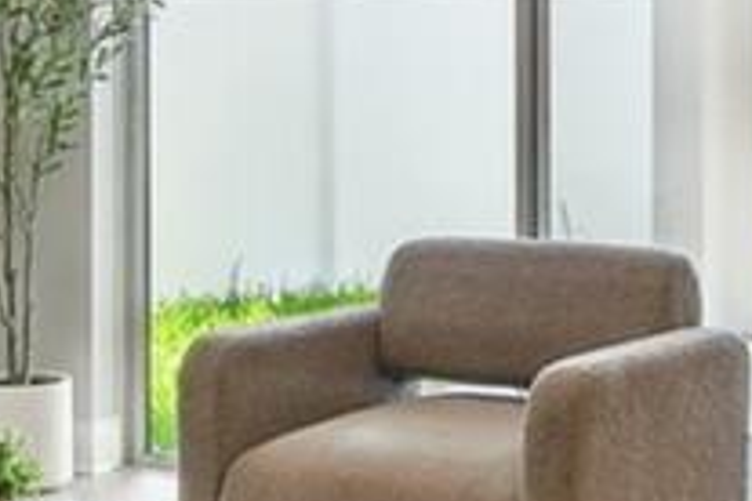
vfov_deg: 11.7
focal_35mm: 116
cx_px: 276
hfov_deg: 17.6
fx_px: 2423
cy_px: -4
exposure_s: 1/50
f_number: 6.3
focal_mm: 10
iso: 100
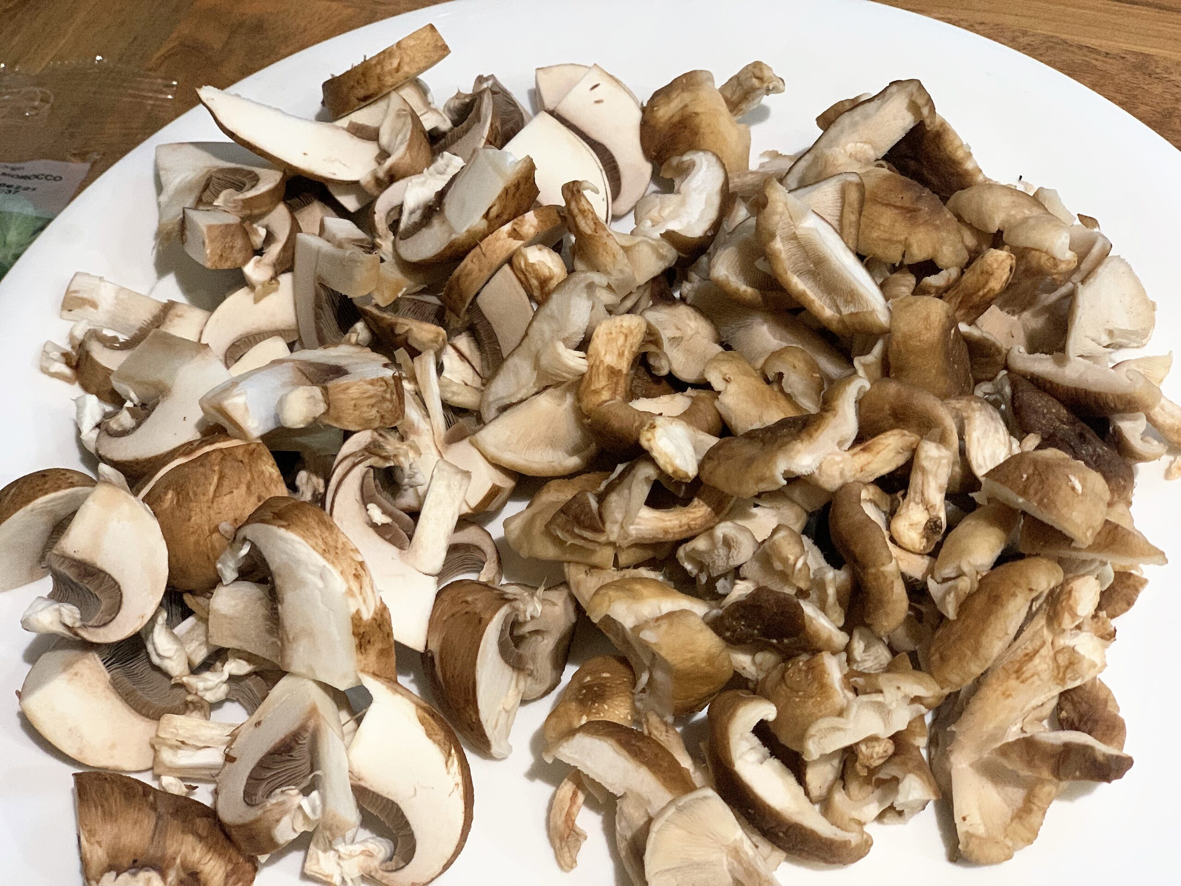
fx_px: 1774
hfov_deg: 36.8
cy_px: 443
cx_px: 590
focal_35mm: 52
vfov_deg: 28.0
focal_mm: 6
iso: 400
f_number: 2.4
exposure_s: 1/50
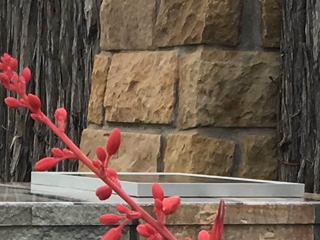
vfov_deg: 7.6
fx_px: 1766
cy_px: 379
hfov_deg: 10.2
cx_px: -77
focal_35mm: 191
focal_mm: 4.15
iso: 25
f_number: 2.2
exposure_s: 1/777
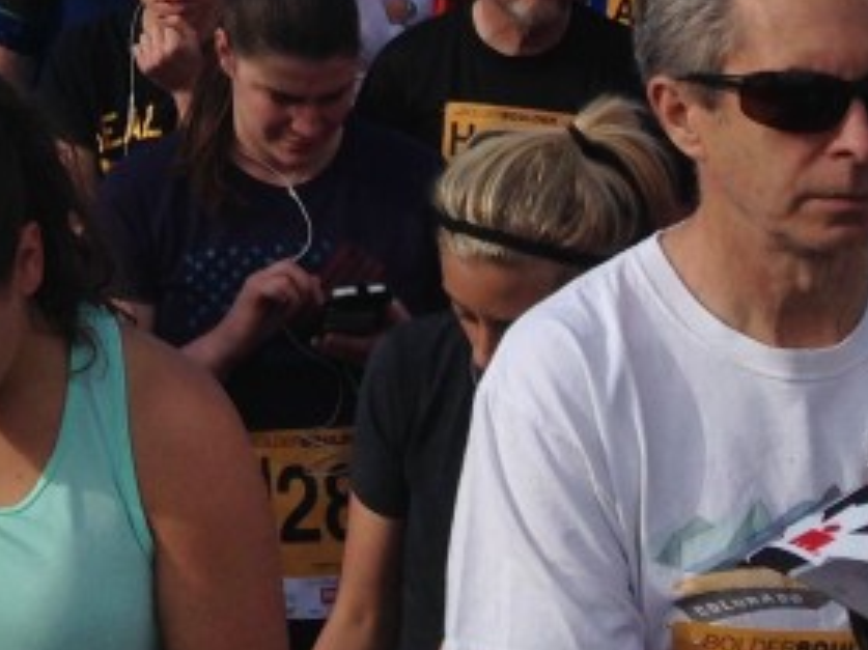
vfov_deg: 11.4
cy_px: -516
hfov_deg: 15.6
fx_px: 3033
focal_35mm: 121
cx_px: -212
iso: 50
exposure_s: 1/1391
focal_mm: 4.12
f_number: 2.4
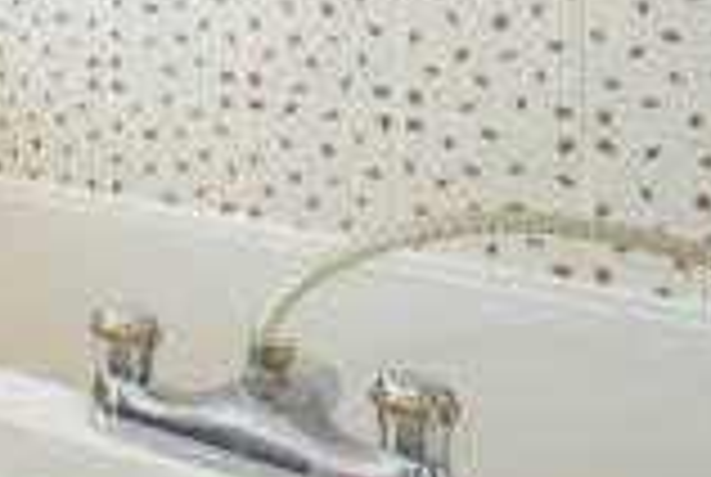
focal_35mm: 62
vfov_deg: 20.8
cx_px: -493
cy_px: -61
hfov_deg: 22.6
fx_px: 1227
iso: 640
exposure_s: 1/30
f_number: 7.1
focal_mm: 10
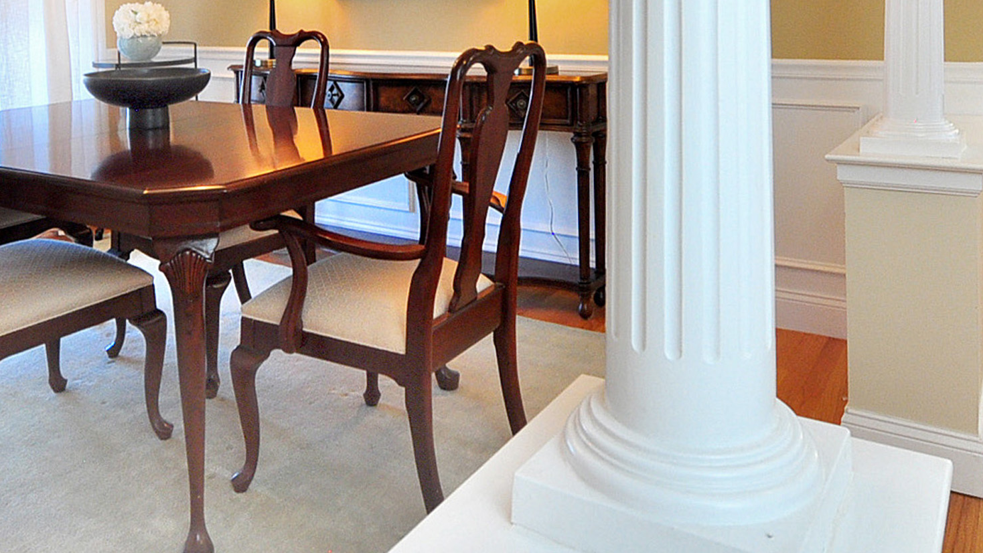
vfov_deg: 34.1
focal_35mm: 31
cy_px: -13
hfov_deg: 62.3
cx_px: 417
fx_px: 808
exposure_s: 1/30
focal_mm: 10
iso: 640
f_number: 5
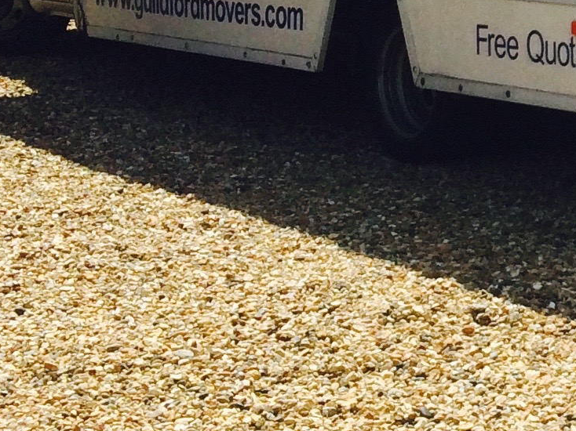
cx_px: 1138
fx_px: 2146
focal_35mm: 129
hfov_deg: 13.3
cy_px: -216
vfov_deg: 11.0
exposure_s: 1/2564
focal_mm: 4.15
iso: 32
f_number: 2.2
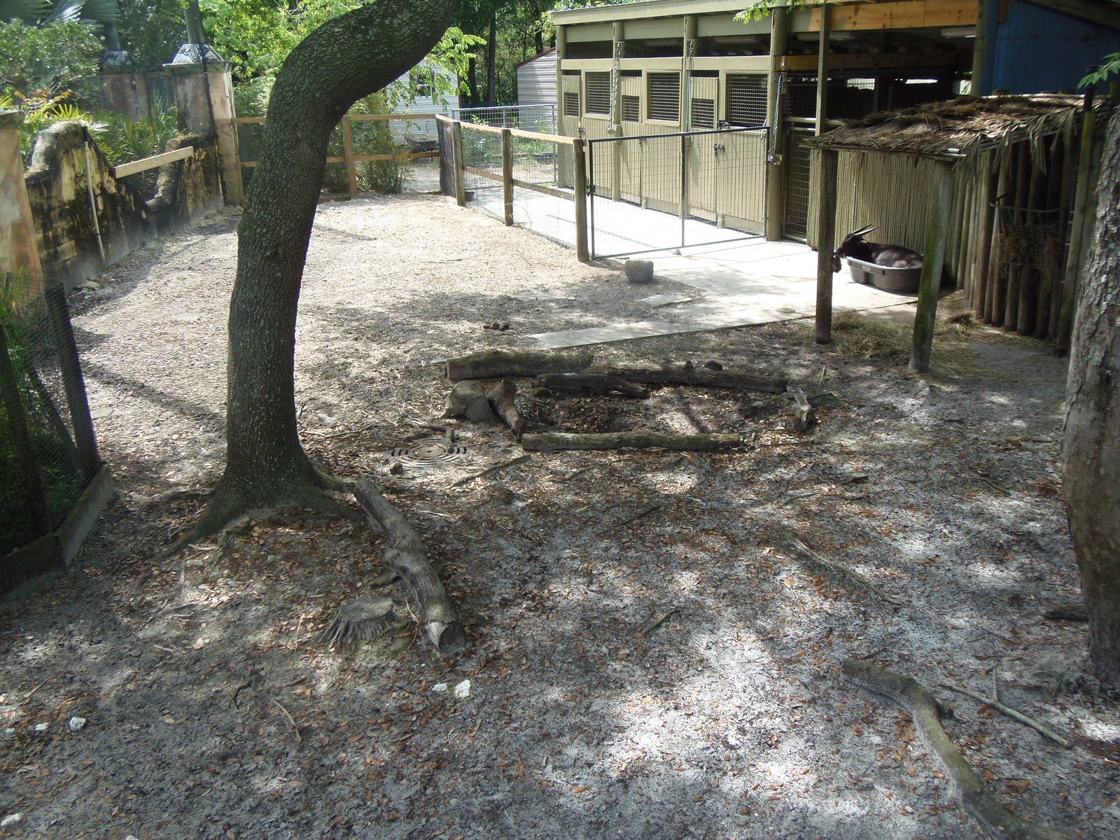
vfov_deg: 46.8
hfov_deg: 60.0
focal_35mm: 30
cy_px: 420
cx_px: 560
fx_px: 971
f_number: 3.2
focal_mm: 5.5
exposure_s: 1/160
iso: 64
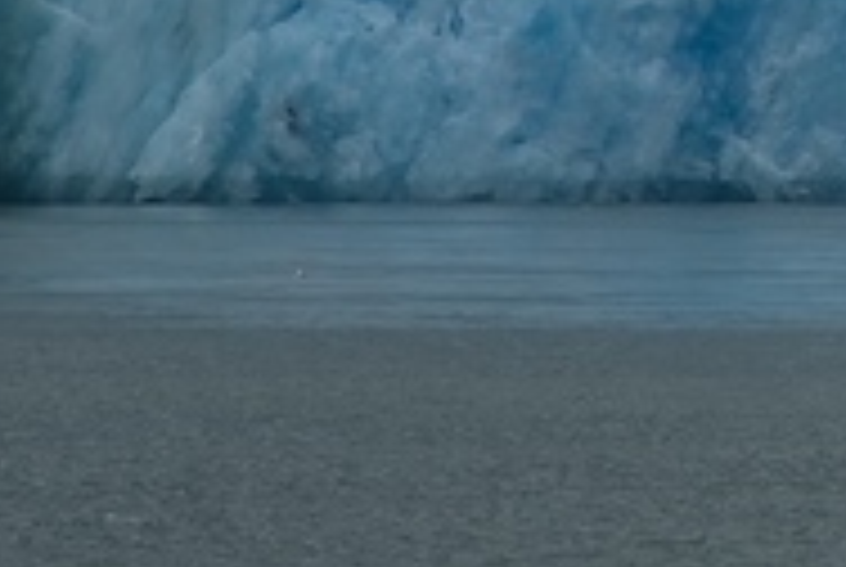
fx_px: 19182
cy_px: -945
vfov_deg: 1.7
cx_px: 1566
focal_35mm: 815
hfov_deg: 2.5
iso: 100
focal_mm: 120
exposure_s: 1/250
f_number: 5.6
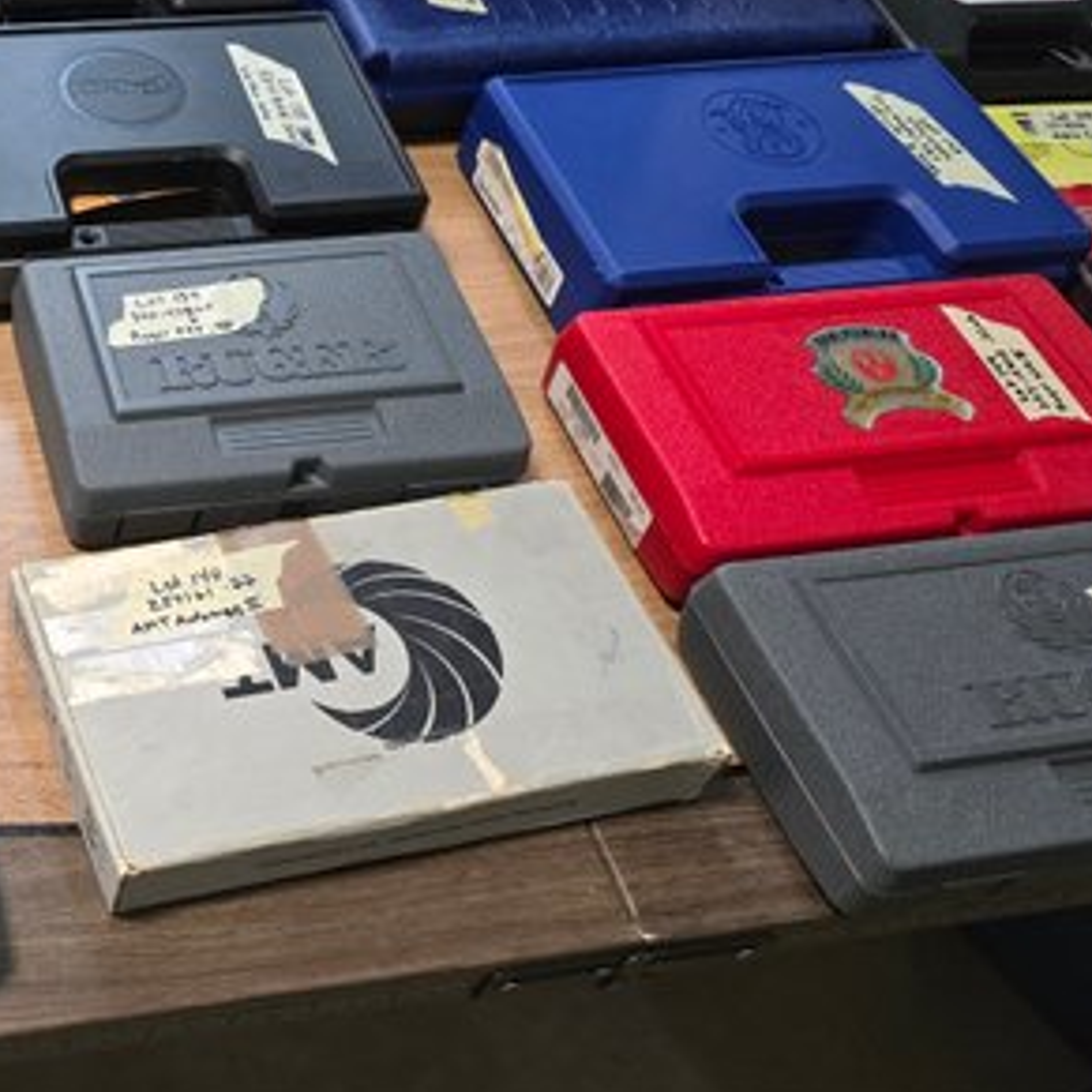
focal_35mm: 44
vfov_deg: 38.3
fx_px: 1570
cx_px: -66
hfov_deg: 34.0
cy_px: 501
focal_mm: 6.3
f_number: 1.7
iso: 800
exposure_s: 1/120
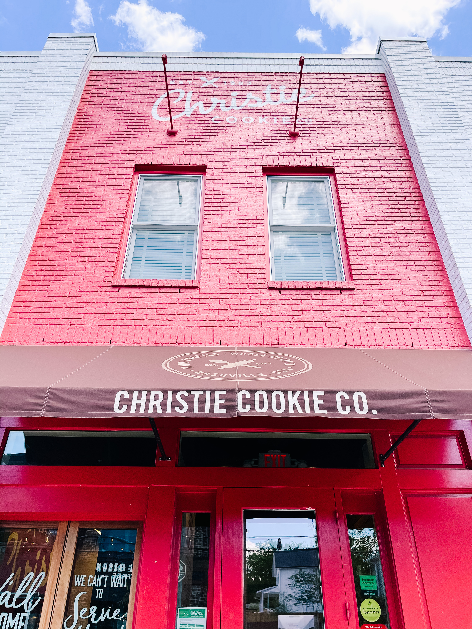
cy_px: 314
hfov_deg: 53.1
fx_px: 473
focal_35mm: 26
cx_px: 236
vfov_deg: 67.3
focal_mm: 5.1
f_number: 1.6
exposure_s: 1/1000
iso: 32
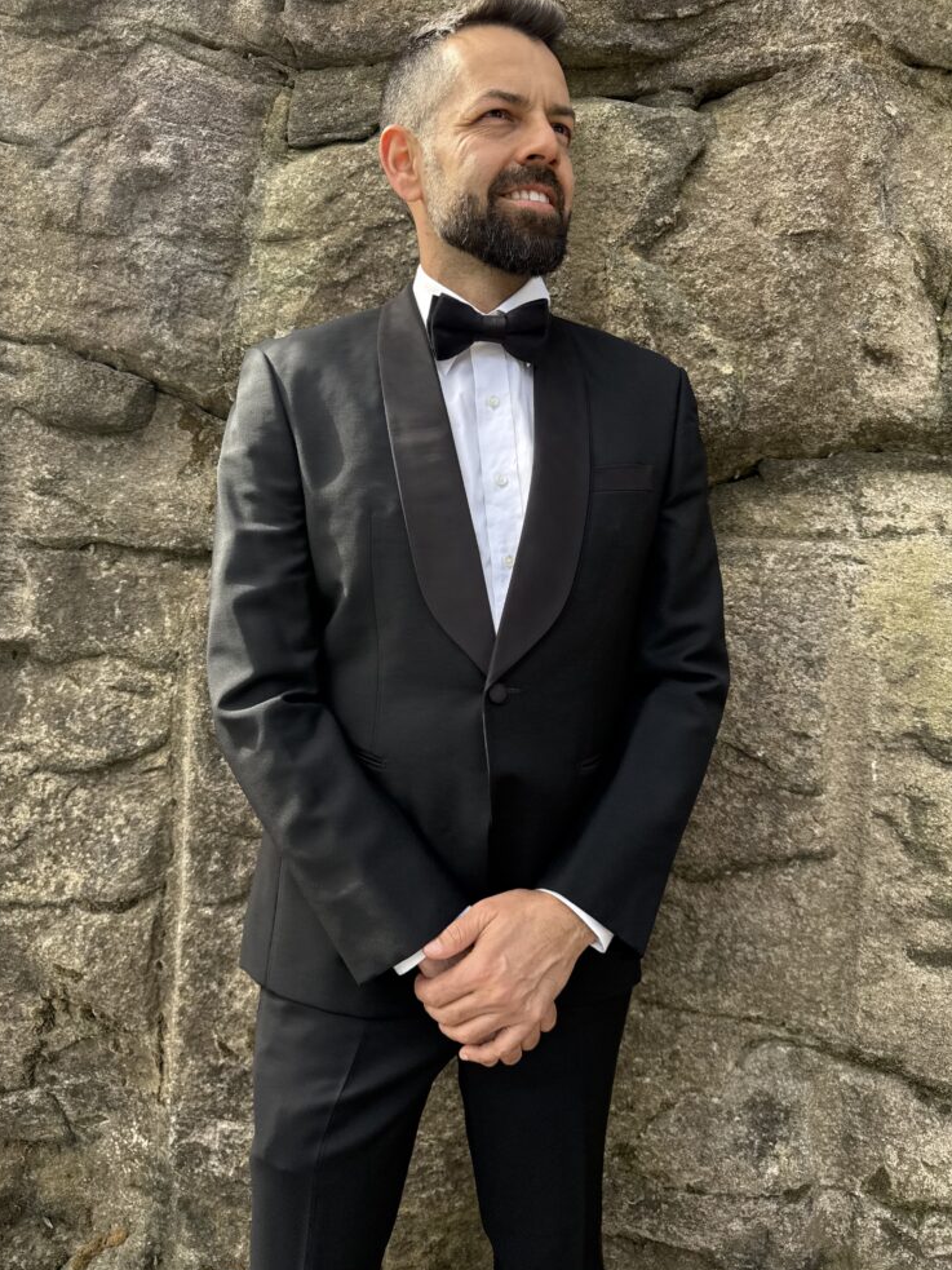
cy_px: 619
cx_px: 469
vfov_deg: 69.4
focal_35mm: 25
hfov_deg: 54.9
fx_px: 917
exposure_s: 1/1018
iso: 80
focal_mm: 6.76
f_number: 1.78
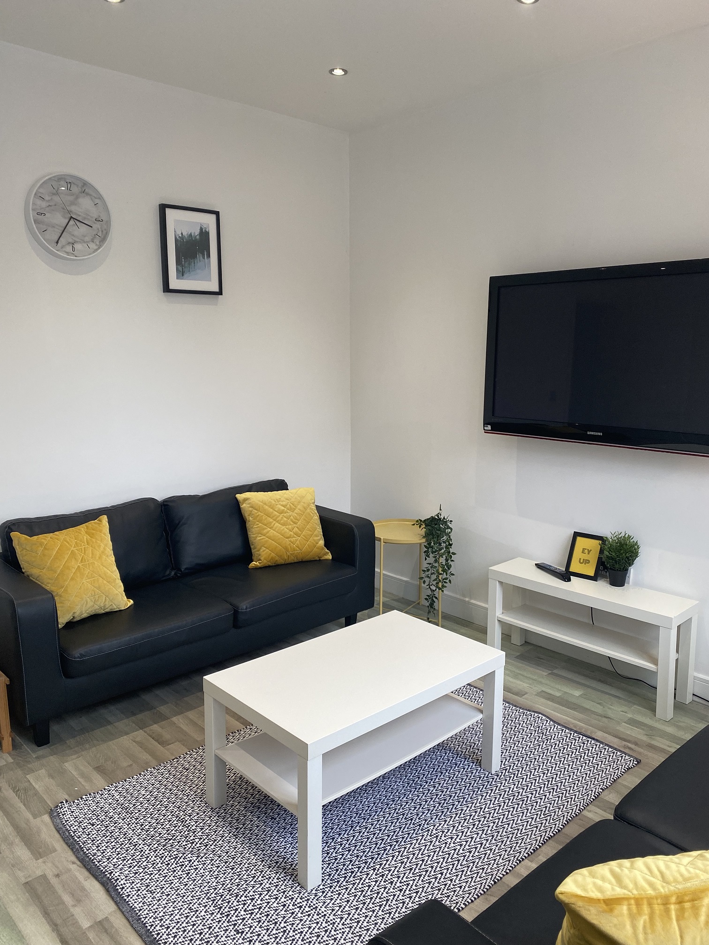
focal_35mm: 26
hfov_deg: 53.1
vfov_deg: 67.3
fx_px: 710
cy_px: 472
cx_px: 354
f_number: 1.8
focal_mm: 4.25
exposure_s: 1/100
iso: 100
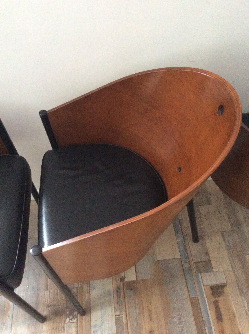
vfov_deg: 56.9
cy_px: 167
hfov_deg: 44.1
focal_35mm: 32
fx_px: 308
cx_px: 124
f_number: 2.4
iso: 500
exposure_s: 1/17
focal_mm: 3.3
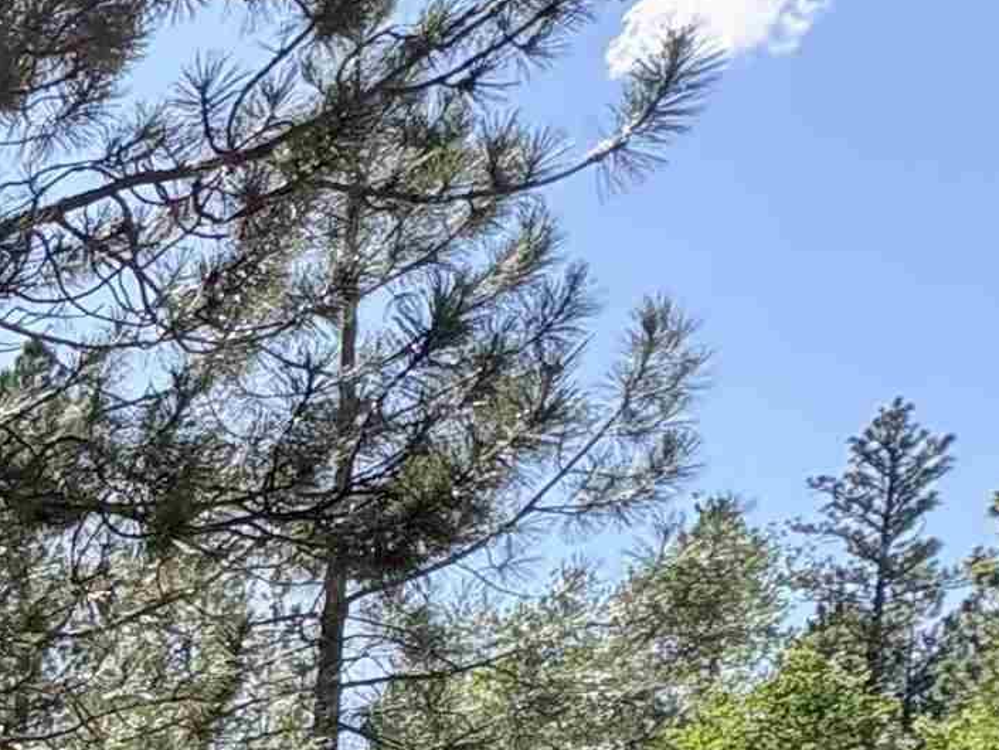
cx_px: -1000
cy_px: 1215
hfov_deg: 19.0
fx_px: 1761
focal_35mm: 61
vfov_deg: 19.8
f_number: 2.2
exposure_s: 1/412
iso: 64
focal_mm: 2.22
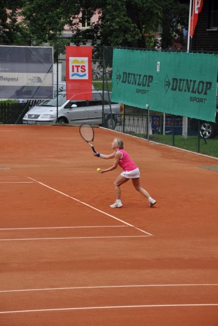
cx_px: 109
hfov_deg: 8.7
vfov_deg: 13.0
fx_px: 1431
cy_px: 163
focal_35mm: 158
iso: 200
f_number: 9
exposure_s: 1/320
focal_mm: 105
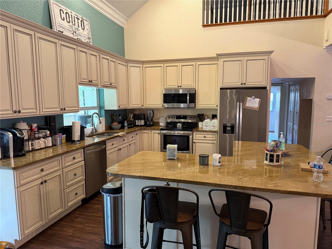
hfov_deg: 71.6
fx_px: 230
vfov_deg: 56.8
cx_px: 166
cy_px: 124
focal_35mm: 24
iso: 320
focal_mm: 6.76
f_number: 1.78
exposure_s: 1/60
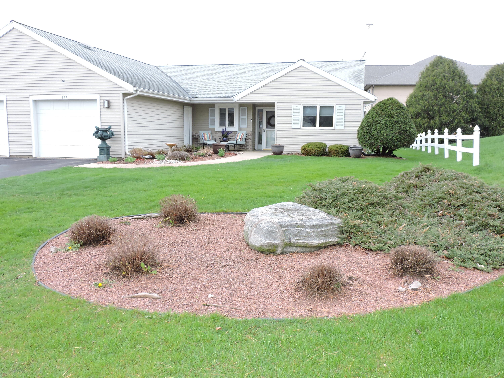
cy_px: 189
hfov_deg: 60.0
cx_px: 252
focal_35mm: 30
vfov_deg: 46.8
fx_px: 437
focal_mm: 5.4
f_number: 3.1
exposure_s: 1/250
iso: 220
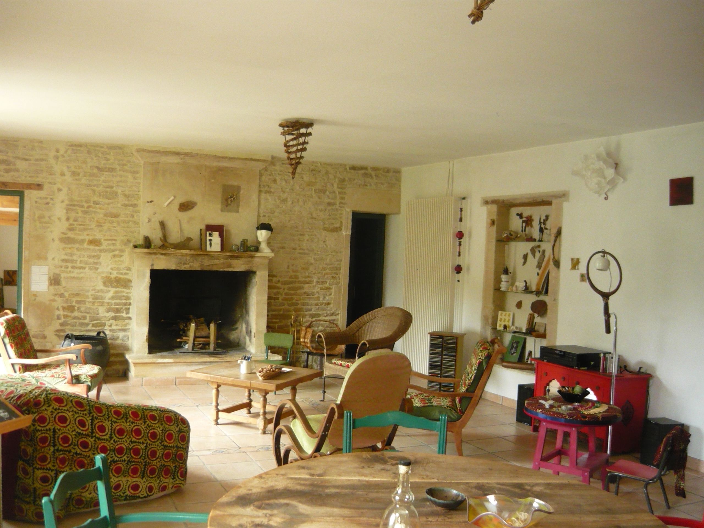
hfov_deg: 55.4
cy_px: 264
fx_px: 671
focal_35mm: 33
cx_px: 352
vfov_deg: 42.9
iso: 400
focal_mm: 5.5
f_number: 2.8
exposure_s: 1/20
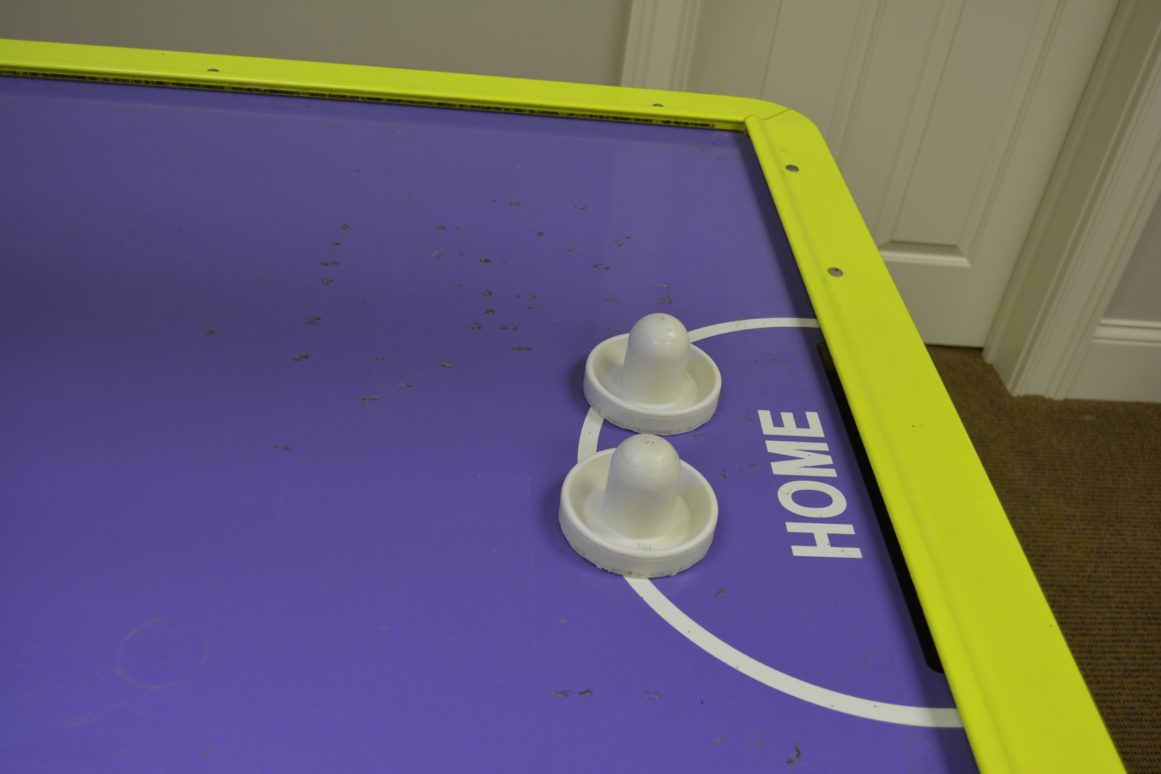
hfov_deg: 55.1
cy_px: 387
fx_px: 1113
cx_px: 580
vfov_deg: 38.4
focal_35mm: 34
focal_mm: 23
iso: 400
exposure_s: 1/80
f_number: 4.5
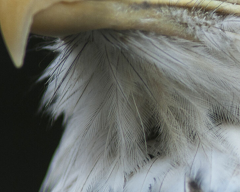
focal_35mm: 1401
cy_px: 16
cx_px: 262
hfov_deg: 1.4
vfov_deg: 1.1
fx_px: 9957
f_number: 4
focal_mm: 300
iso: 100
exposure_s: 1/80
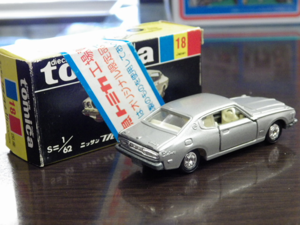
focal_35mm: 71
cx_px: 150
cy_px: 112
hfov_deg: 27.4
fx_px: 615
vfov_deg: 20.7
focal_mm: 12.8
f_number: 4.2
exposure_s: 1/25
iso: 1000
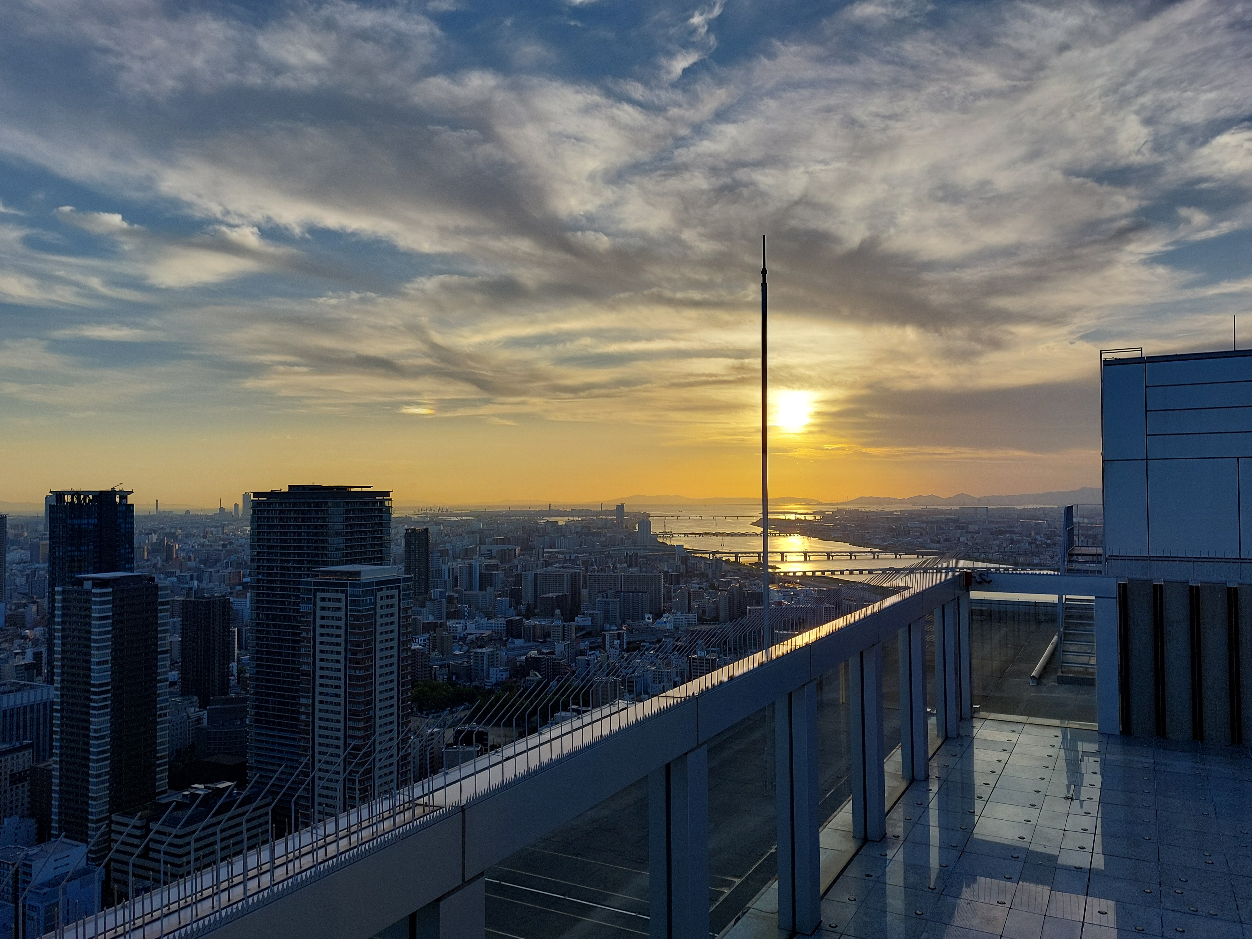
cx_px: 626
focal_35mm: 24
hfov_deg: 71.6
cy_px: 470
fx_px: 868
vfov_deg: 56.8
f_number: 1.8
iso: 25
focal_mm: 5.23
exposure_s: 1/771
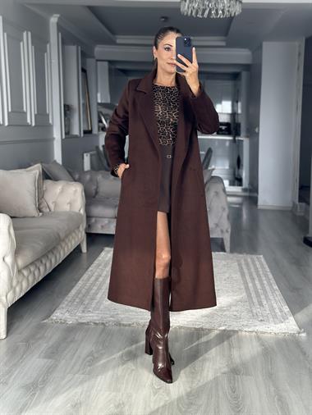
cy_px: 208
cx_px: 156
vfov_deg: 39.6
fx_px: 576
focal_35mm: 48
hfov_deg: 30.3
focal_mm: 6.86
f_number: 1.78
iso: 125
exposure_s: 1/100
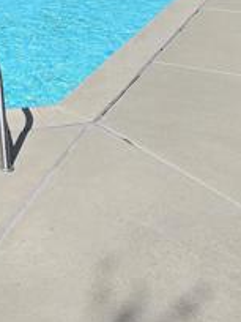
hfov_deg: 18.9
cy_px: 13
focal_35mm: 72
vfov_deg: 25.9
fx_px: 668
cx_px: -72
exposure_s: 1/3628
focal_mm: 5.4
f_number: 1.8
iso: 25
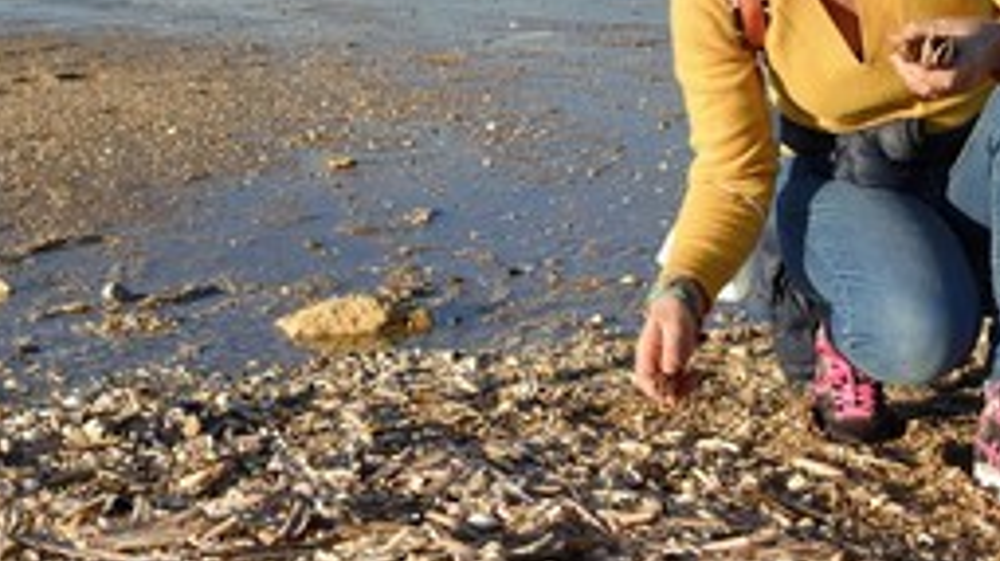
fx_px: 2014
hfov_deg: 27.9
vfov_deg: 15.6
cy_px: 31
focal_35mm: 76
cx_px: 549
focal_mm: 44
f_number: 8
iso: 200
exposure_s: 1/400
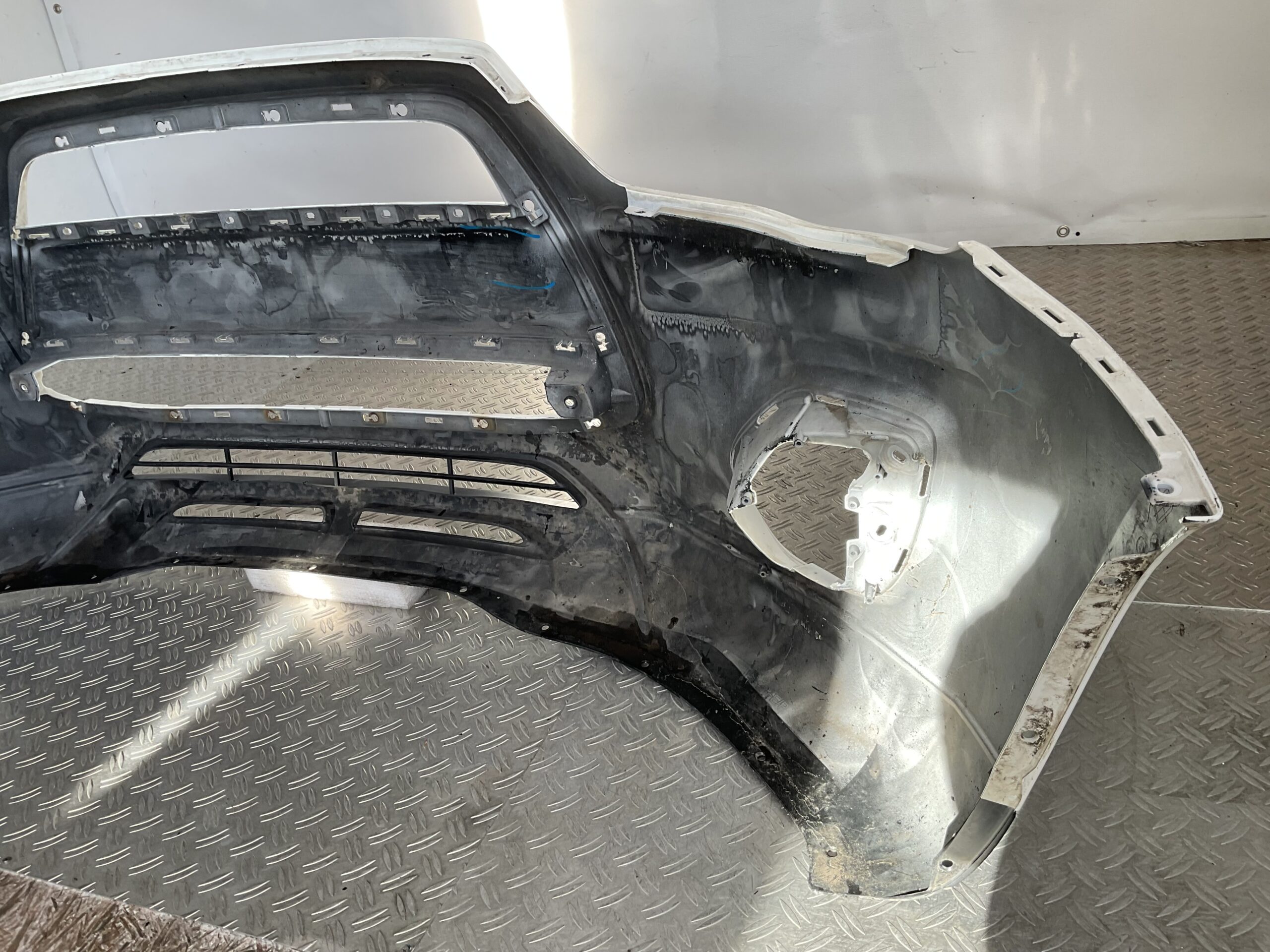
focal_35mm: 29
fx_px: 1064
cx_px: 635
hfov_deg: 61.7
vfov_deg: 48.2
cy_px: 476
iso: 16
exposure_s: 1/109
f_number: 1.8
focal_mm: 3
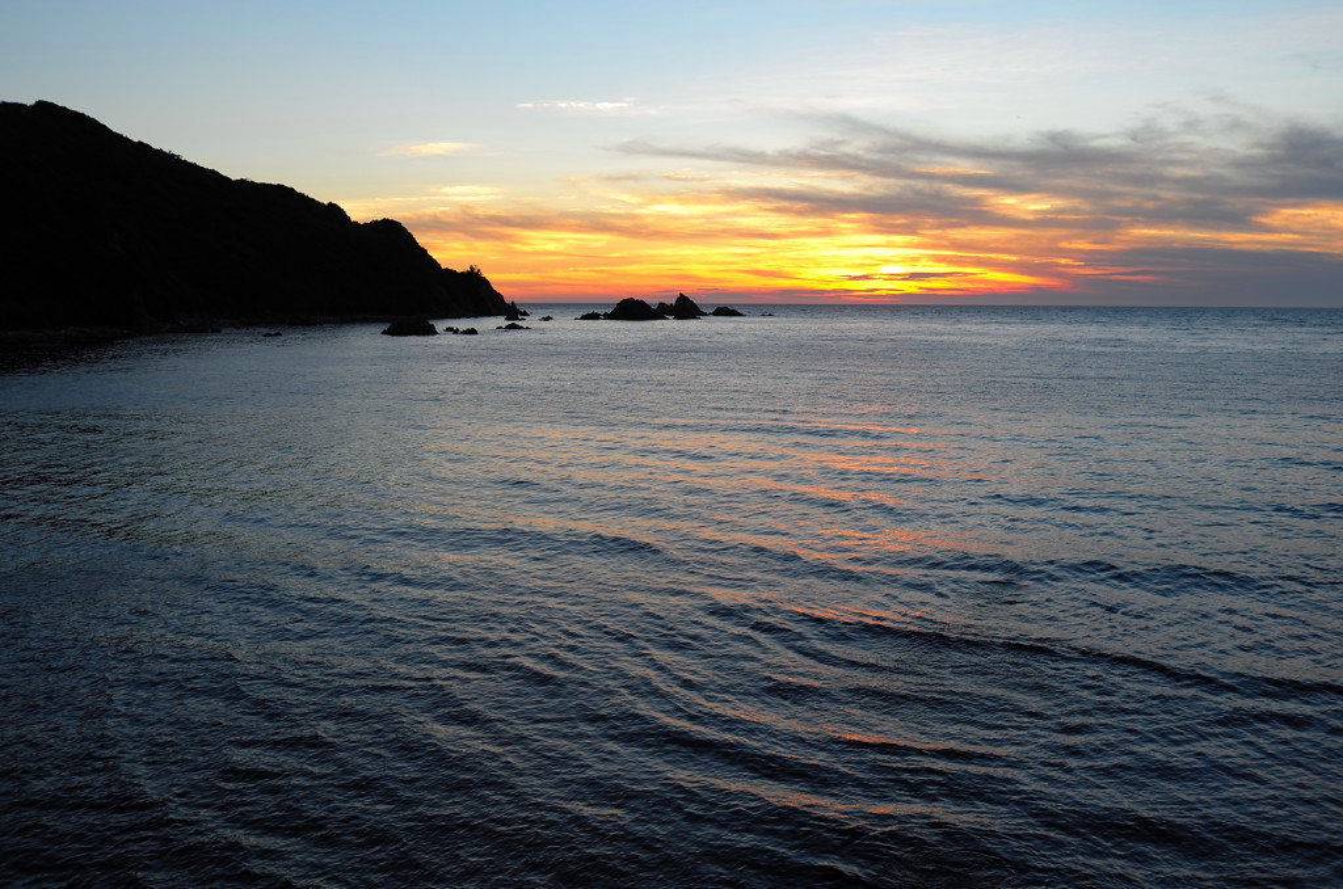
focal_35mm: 36
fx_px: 1340
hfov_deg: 53.2
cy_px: 444
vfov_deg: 36.7
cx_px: 672
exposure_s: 1/80
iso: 100
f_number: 4
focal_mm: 24
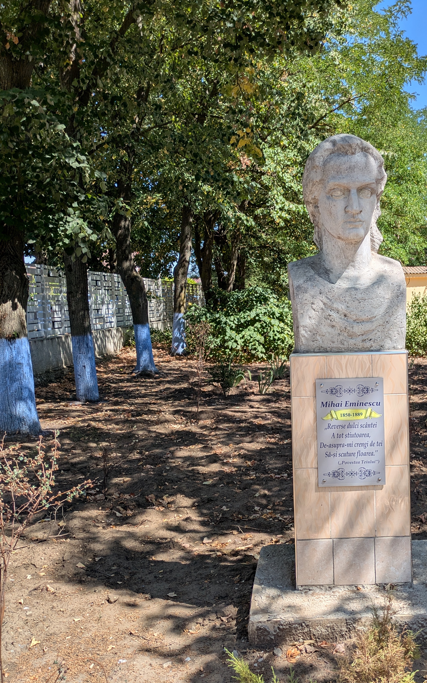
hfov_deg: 34.6
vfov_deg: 54.0
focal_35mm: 36
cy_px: 339
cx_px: 322
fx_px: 670
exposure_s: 1/1147
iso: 48
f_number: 1.89
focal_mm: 5.43
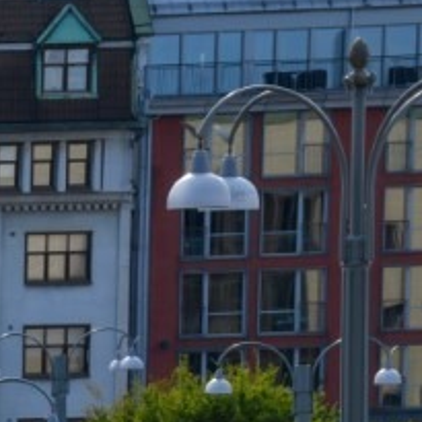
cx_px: -1151
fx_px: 5103
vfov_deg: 4.7
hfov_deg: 4.4
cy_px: 786
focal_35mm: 370
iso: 200
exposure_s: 1/250
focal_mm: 55
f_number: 10
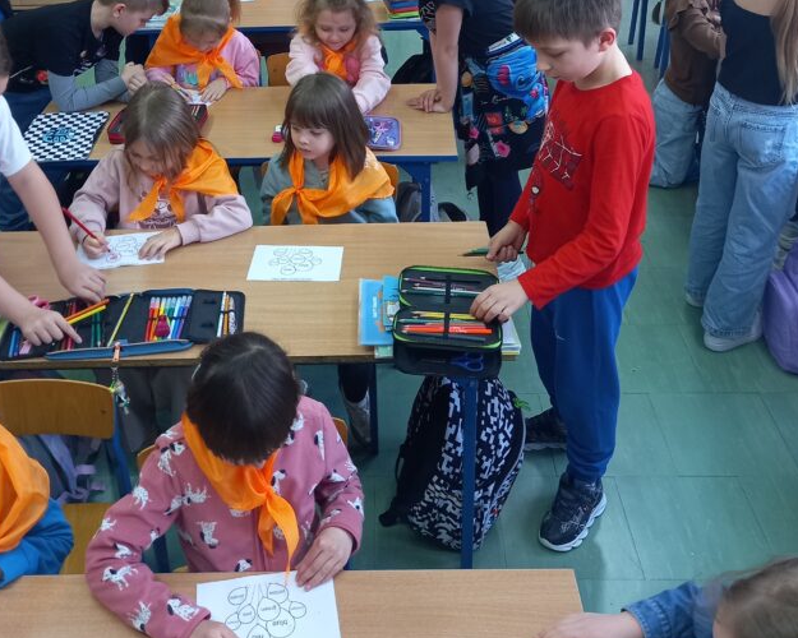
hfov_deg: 45.6
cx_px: 335
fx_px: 945
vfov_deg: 35.7
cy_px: 101
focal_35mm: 40
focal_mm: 4.6
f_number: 2
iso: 160
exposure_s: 1/50
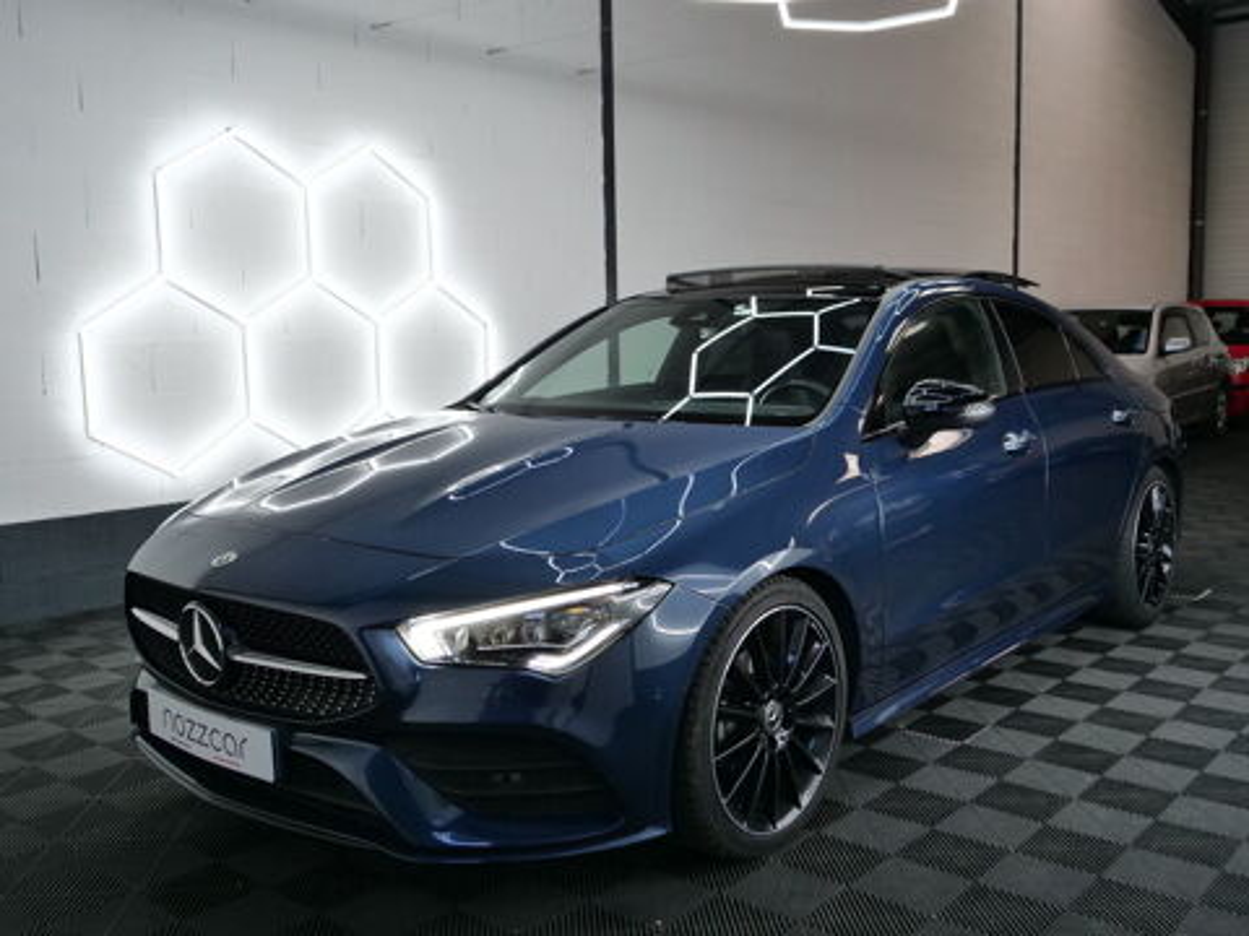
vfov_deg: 44.2
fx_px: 1155
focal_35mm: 32
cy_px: 468
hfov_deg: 56.8
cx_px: 624
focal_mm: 16
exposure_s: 1/60
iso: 500
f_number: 3.5
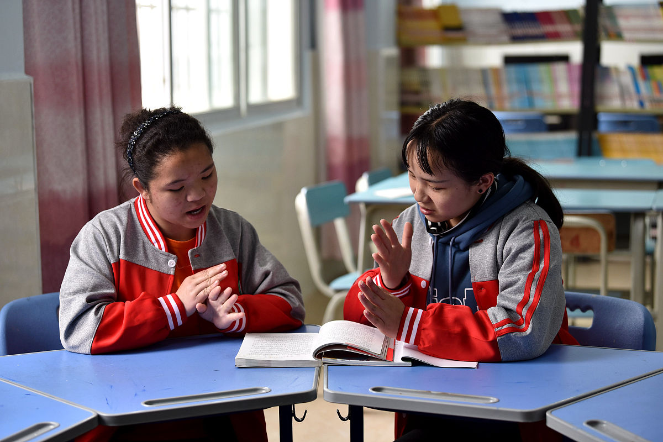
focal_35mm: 70
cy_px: 221
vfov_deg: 19.5
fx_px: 1289
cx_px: 332
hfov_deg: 28.8
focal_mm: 70
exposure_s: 1/200
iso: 640
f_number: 3.2
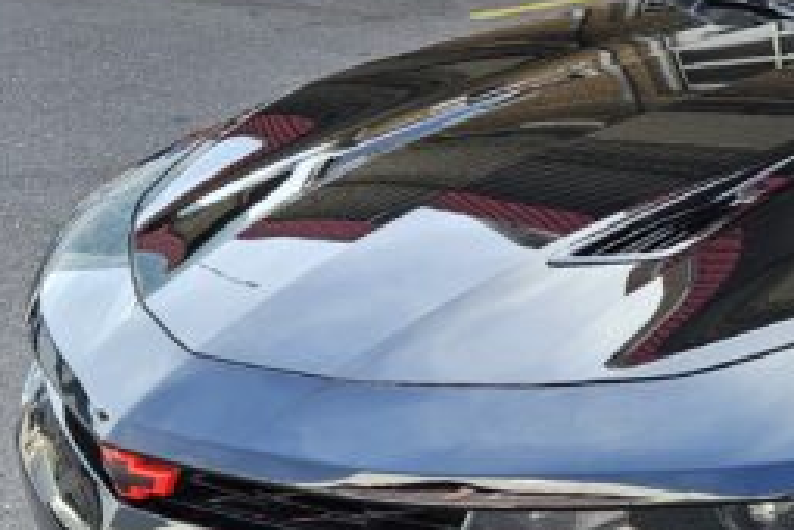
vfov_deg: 17.1
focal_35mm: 80
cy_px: 285
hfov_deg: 23.1
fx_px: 1764
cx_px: 968
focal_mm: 5.4
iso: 25
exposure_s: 1/183
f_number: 1.8
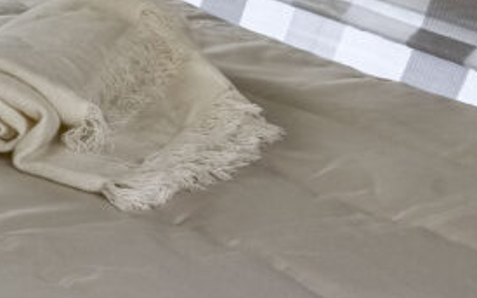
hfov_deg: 15.8
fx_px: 1183
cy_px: 155
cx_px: -565
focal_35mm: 91
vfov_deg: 14.4
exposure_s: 1/40
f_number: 9
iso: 140
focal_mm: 16
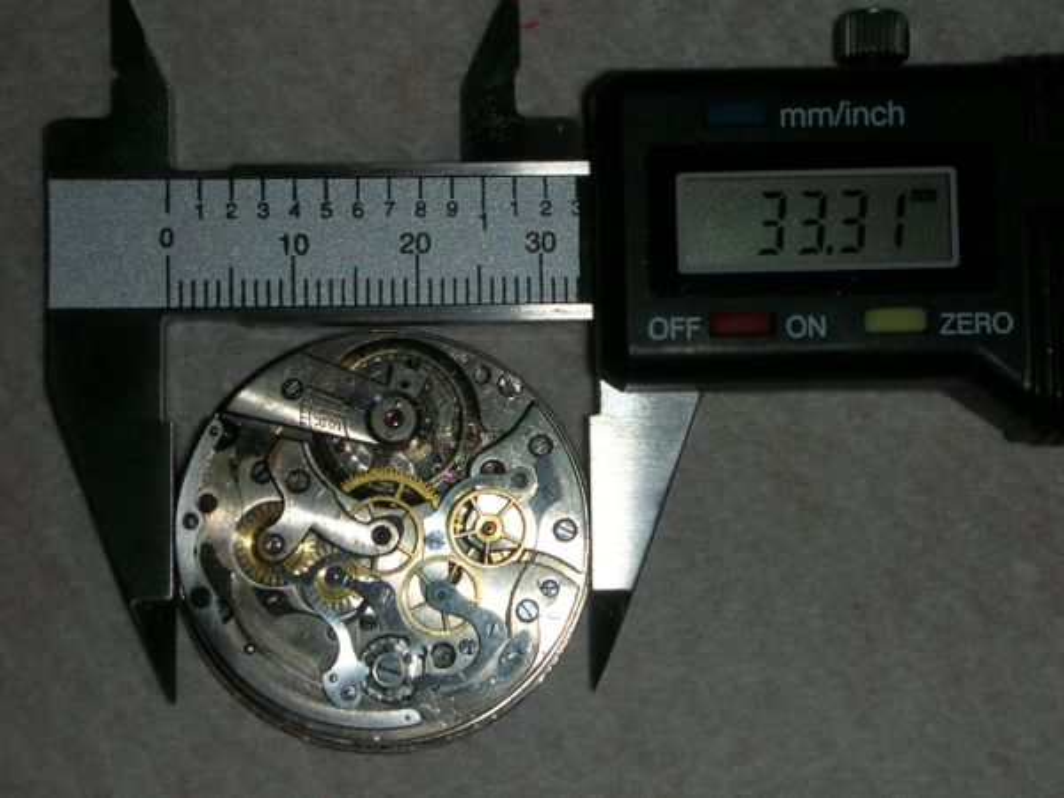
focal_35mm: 86
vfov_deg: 17.2
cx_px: 532
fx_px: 2643
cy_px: 399
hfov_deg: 22.8
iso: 50
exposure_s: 1/120
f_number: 13.6
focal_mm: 14.3
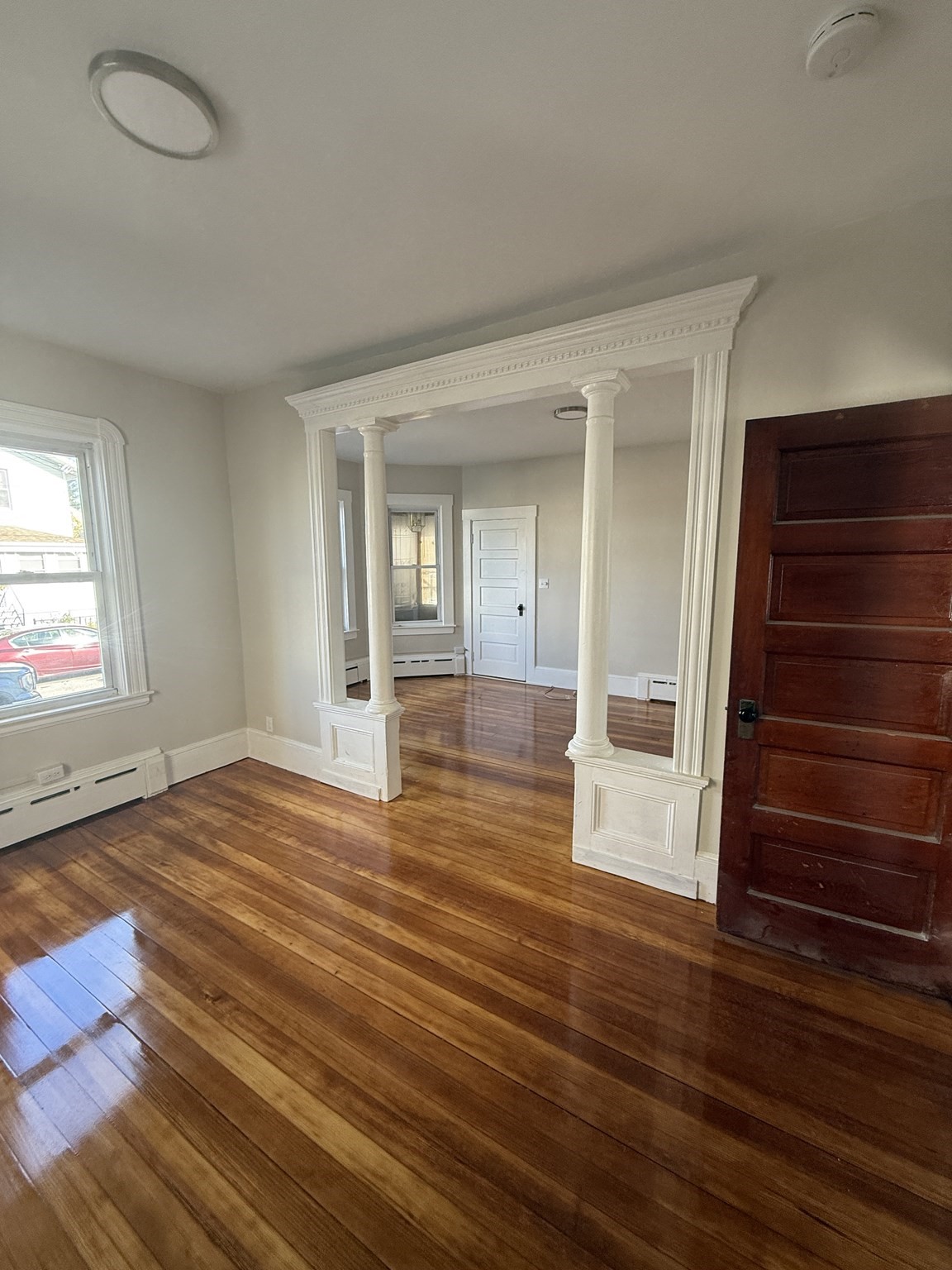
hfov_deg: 85.7
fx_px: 513
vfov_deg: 102.1
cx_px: 476
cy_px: 635
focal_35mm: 14
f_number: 2.2
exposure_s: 1/99
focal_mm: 2.22
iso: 100
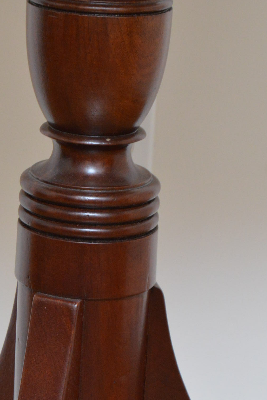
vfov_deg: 12.5
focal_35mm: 163
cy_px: 330
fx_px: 1813
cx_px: 83
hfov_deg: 8.4
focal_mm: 55
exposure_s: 1/80
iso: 1600
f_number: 7.1
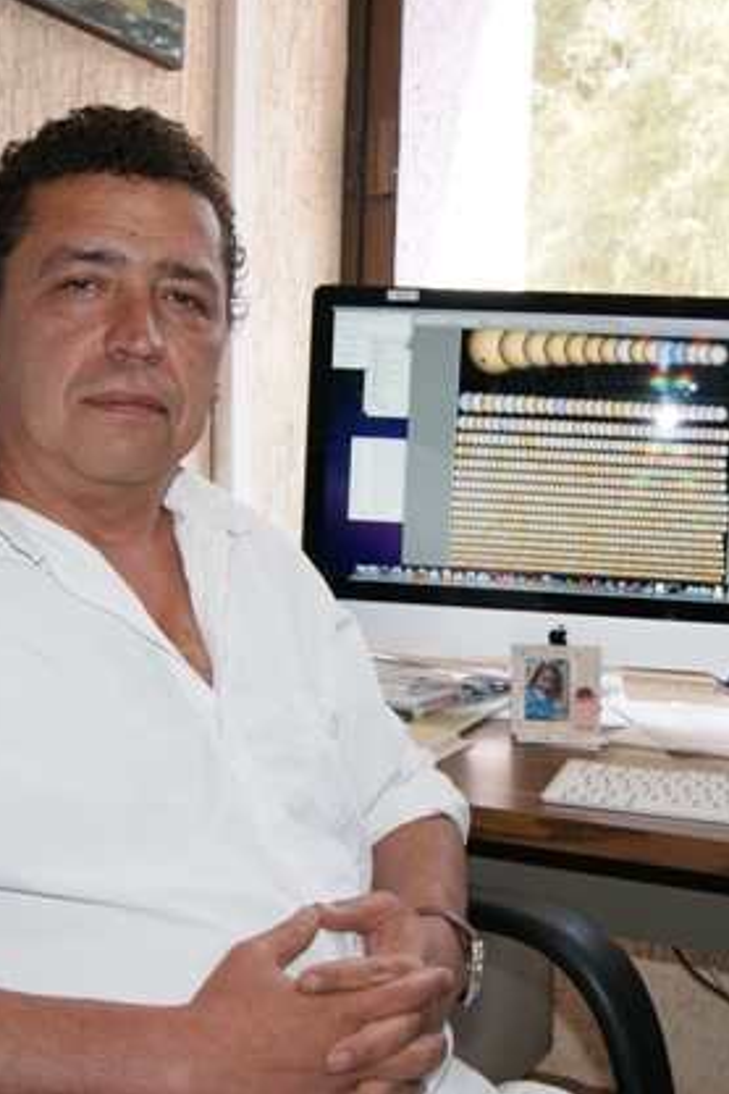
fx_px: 1397
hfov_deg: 29.2
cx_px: 441
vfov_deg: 42.7
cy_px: 542
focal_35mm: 46
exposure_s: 1/80
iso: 320
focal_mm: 20
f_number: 5.6
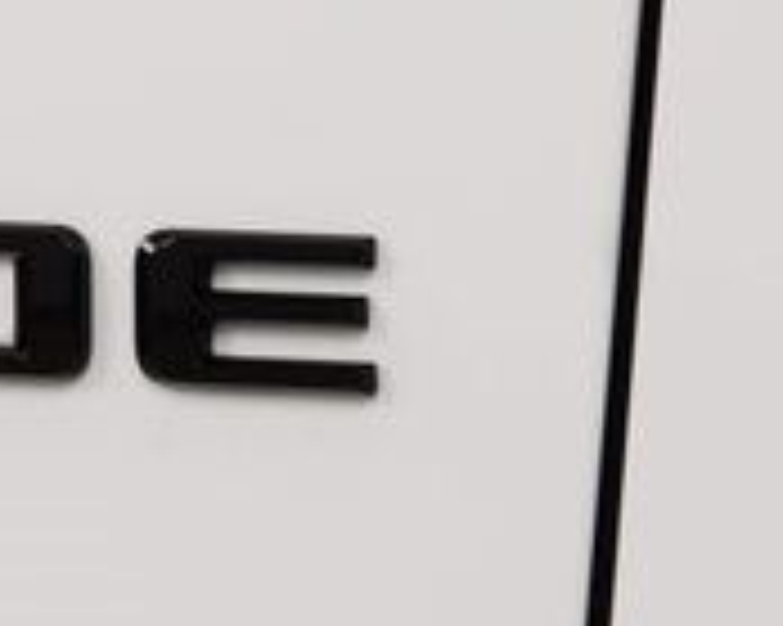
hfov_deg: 5.3
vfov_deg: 4.3
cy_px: 345
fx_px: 8384
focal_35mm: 362
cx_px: -288
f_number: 8
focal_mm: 70
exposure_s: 1/60
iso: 800
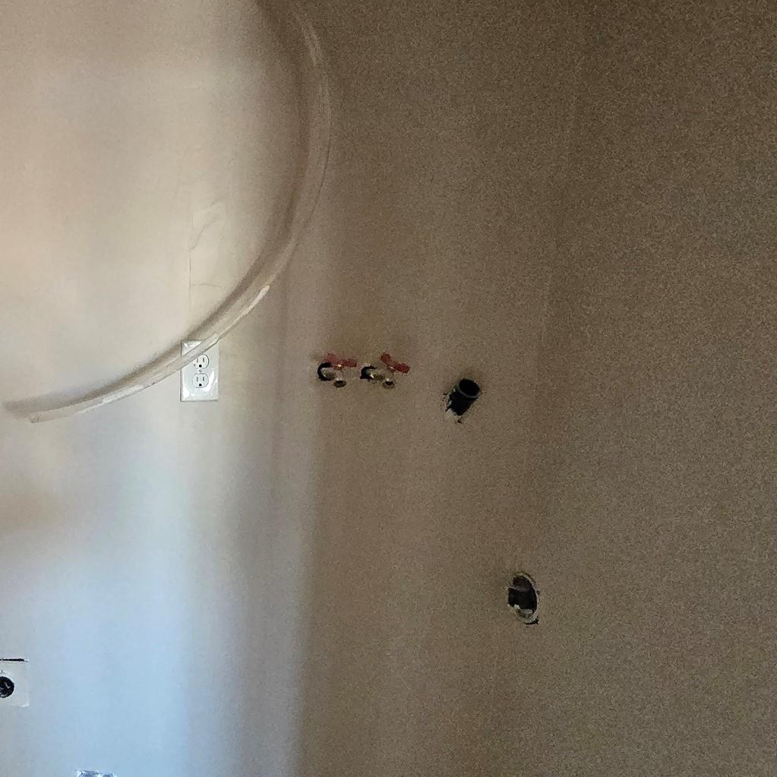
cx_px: 140
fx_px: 584
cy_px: 433
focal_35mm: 23
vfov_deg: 67.0
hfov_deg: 60.9
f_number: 2.2
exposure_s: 1/60
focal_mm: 1.7
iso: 800
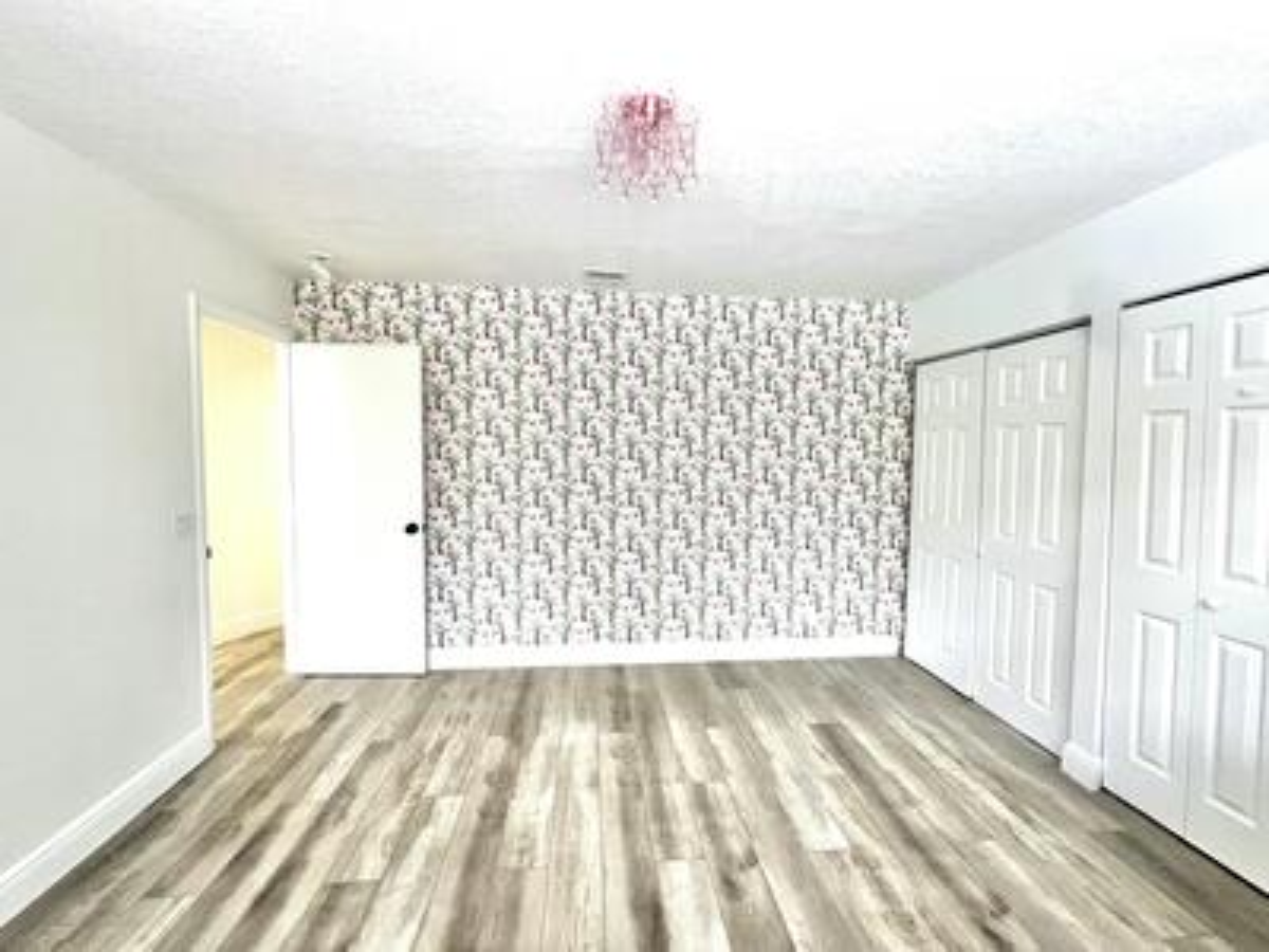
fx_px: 477
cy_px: 476
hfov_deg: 106.2
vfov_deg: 89.9
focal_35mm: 13
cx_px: 634
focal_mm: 1.57
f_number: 1.8
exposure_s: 1/99
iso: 160
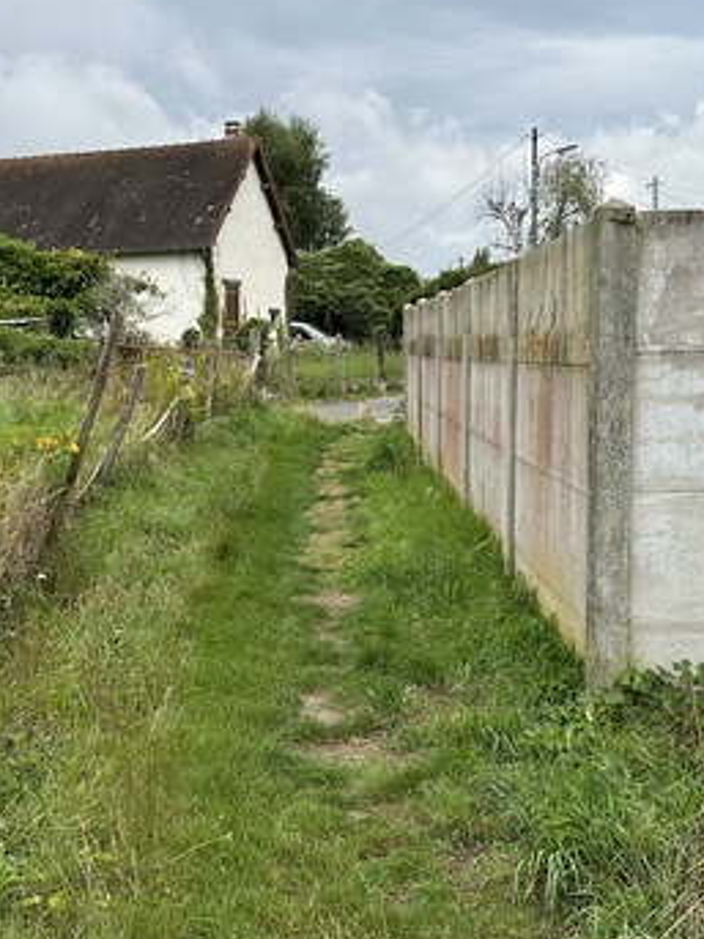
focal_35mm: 42
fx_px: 1140
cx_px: 244
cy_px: 468
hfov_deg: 34.1
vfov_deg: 44.8
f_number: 1.78
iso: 80
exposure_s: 1/2203
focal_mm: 6.86
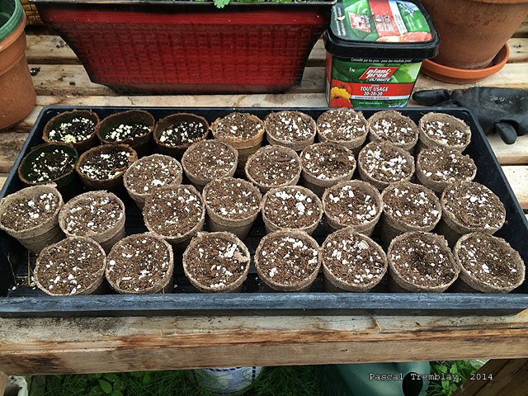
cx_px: 264
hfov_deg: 60.0
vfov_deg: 46.8
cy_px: 198
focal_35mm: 30
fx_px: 458
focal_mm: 4.12
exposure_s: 1/120
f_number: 2.2
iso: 50
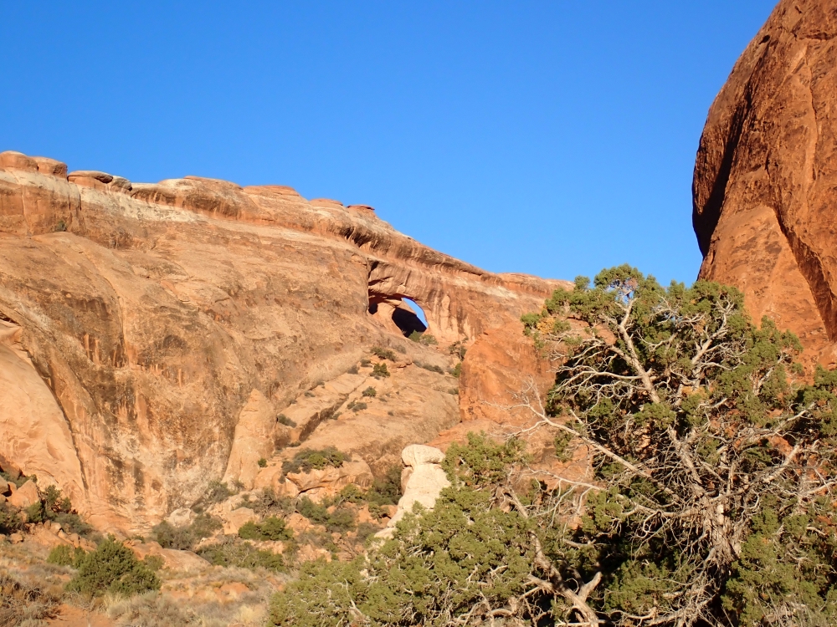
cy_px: 314
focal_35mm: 77
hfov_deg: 25.3
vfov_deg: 19.1
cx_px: 418
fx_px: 1862
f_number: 5.6
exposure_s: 1/400
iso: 100
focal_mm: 13.65
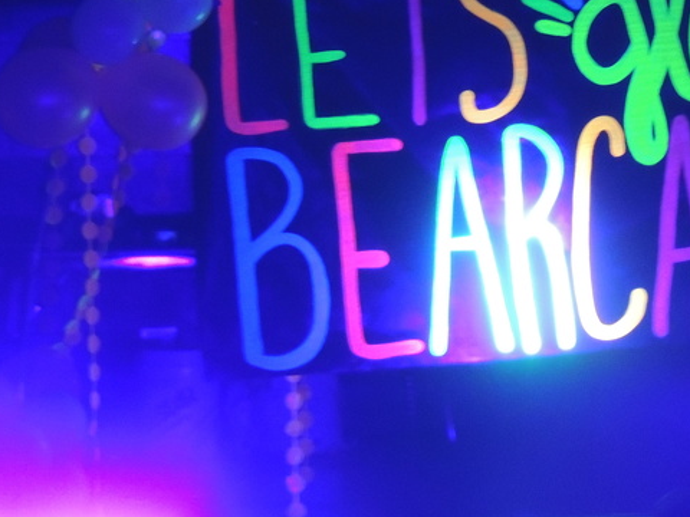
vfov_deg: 5.8
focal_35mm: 256
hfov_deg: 7.7
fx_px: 5103
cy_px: 152
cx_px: 602
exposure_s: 1/8
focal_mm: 21.4
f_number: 4.2
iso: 800
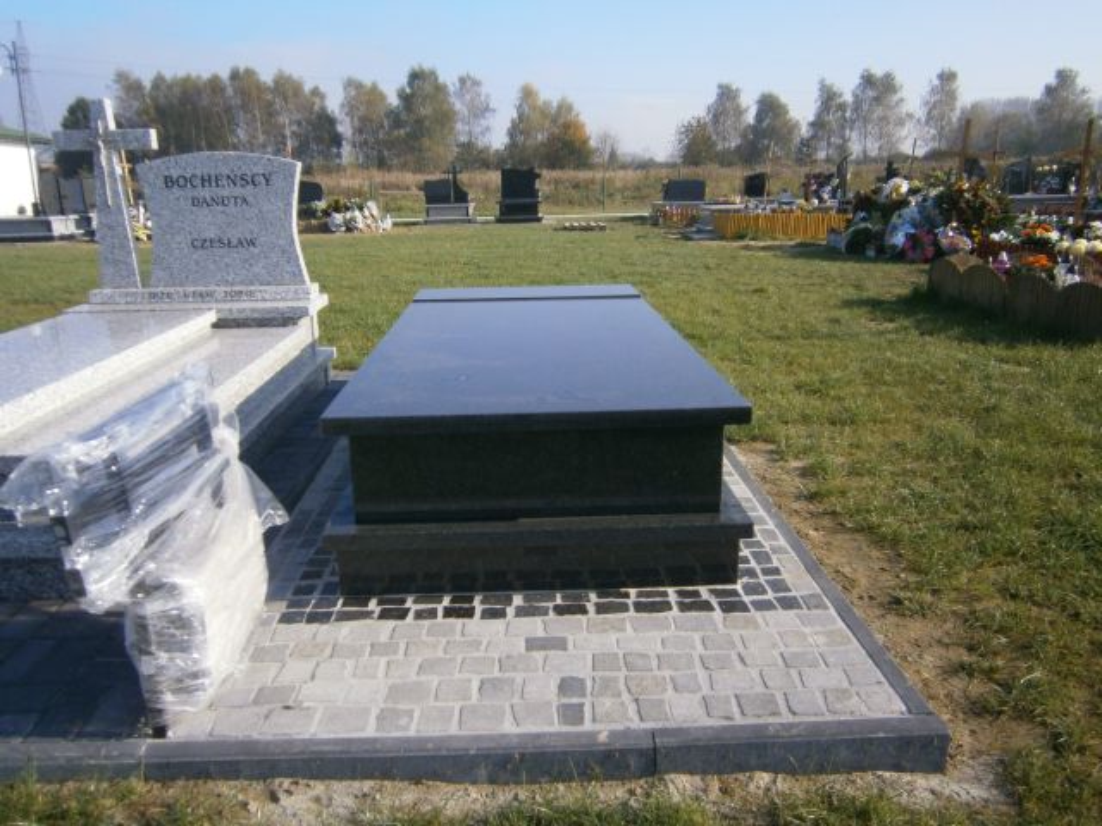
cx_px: 551
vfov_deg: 53.1
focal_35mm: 26
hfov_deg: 67.3
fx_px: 828
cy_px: 413
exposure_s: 1/125
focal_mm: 4.7
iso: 80
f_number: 8
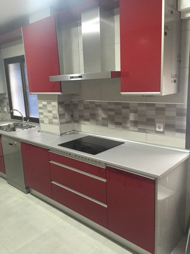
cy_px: 127
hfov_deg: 48.2
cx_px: 95
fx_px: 212
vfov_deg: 61.7
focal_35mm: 29
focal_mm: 4.15
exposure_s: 1/33
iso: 250
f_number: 2.2
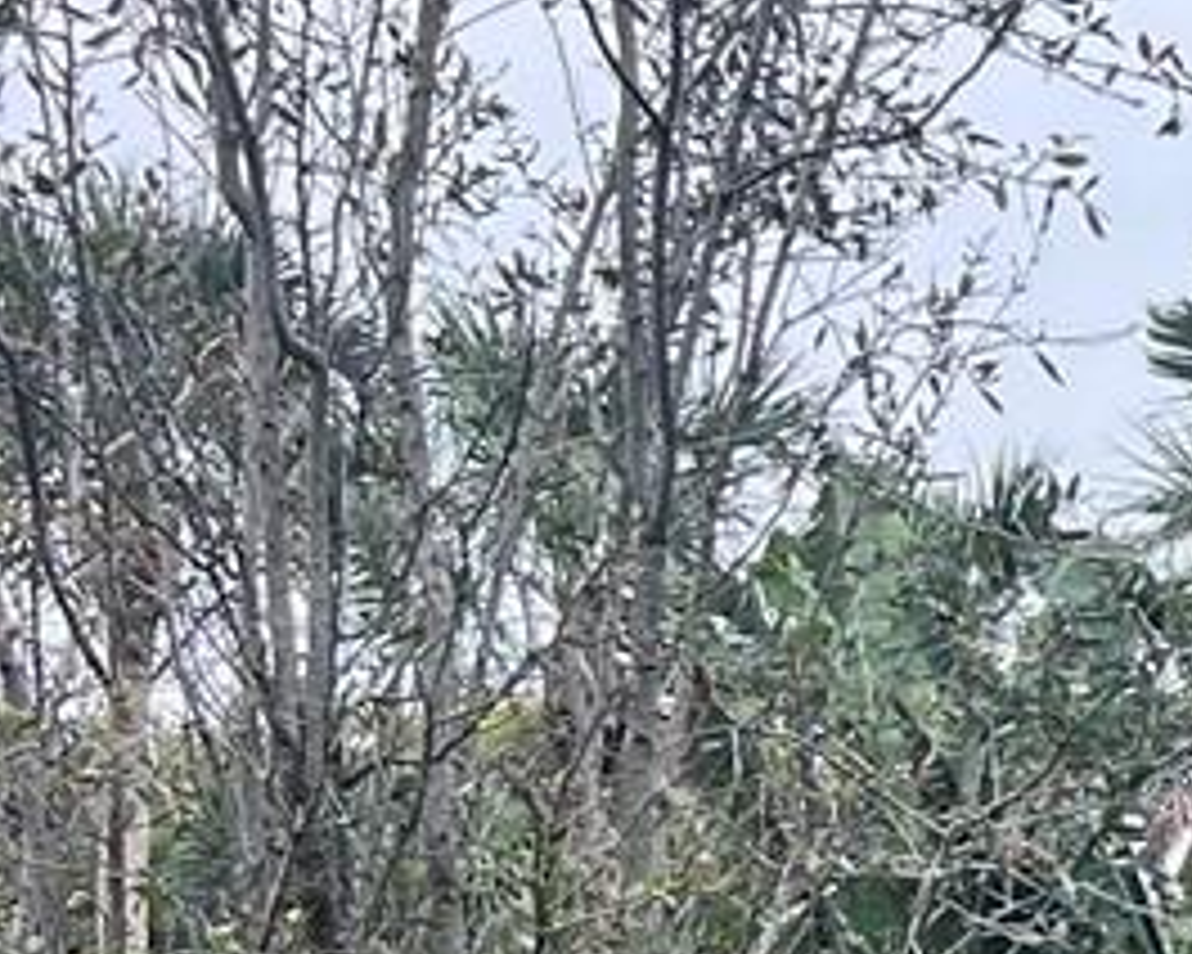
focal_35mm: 153
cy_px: 1760
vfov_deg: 9.6
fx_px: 5398
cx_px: 3306
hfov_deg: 10.1
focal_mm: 5.7
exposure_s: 1/728
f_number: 1.5
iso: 50
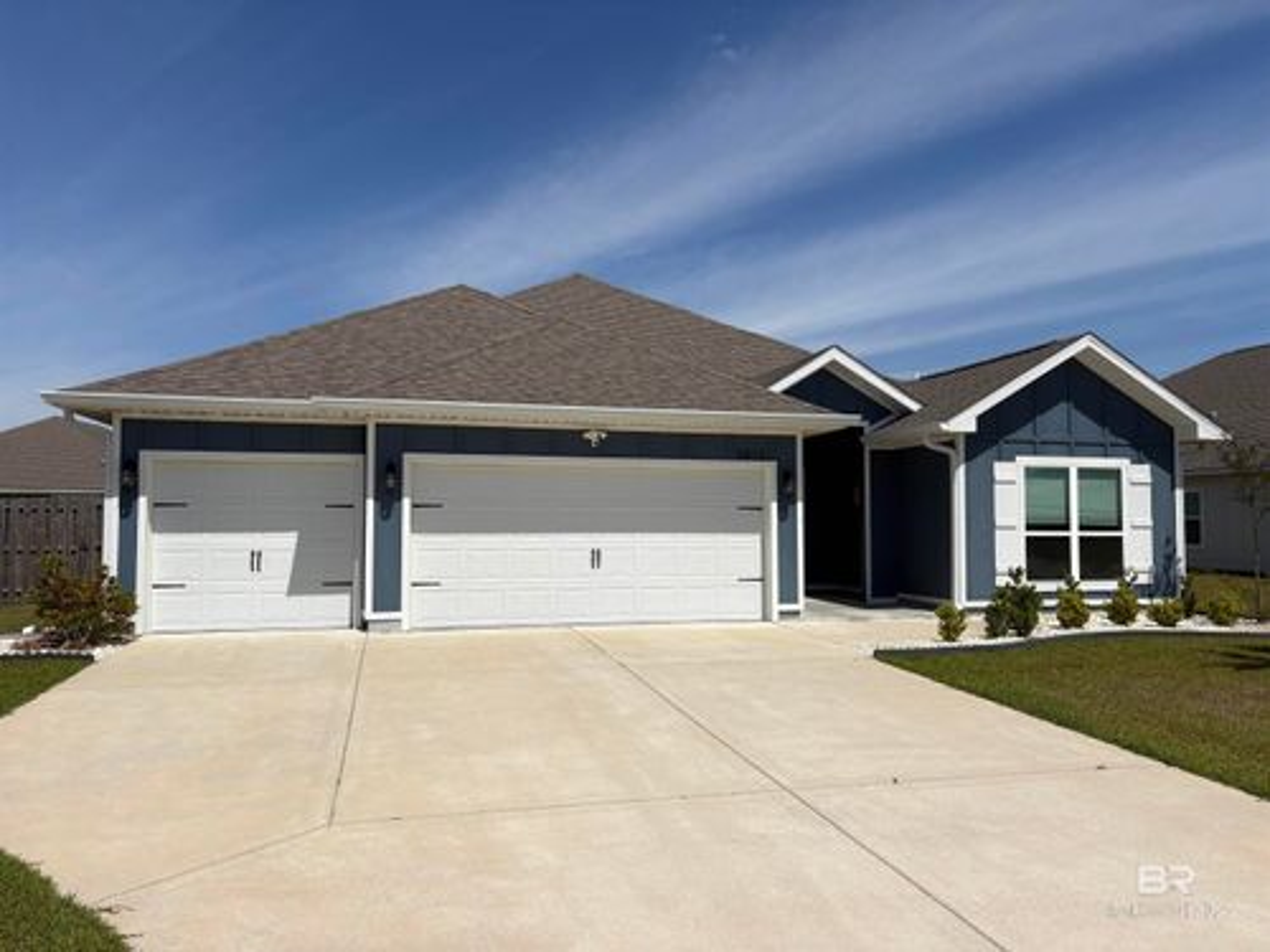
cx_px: 635
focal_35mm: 26
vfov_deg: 53.1
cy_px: 476
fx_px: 954
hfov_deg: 67.3
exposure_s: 1/8850
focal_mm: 5.96
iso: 50
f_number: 1.6
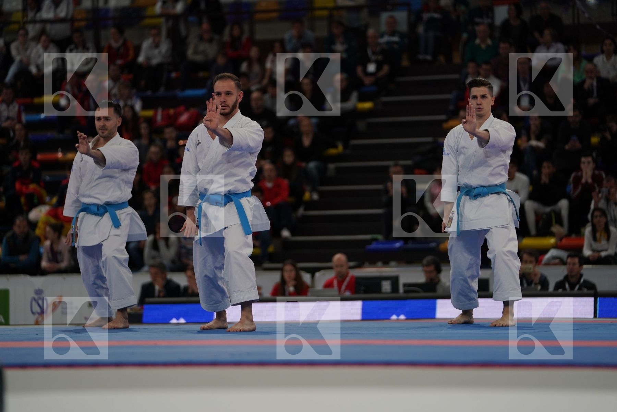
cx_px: 308
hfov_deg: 14.4
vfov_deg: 9.7
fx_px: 2434
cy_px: 206
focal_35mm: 142
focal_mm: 142
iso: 400
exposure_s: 1/500
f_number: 2.8
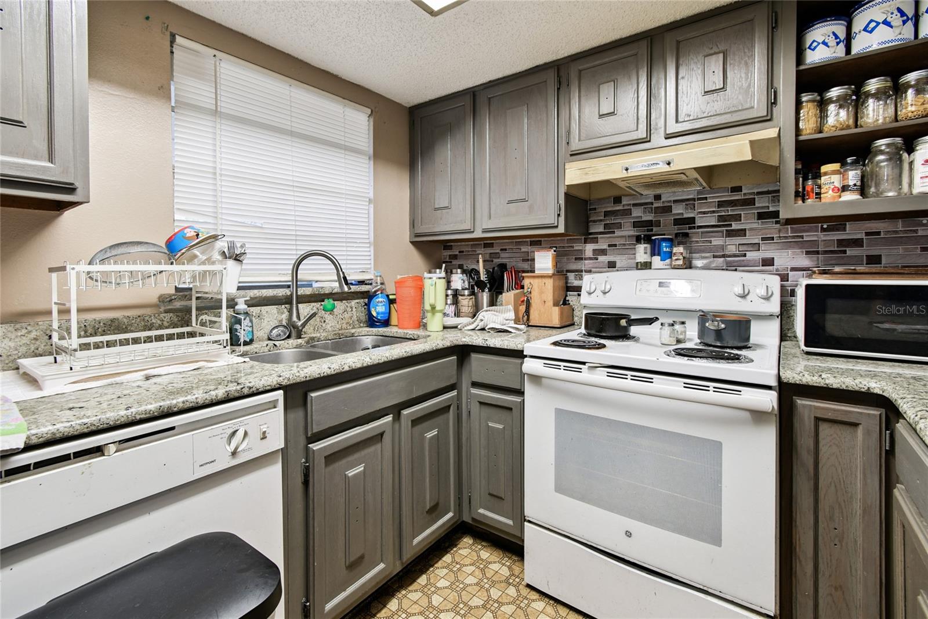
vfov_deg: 77.3
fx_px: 387
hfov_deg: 100.4
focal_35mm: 15
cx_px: 464
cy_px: 310
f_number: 7.1
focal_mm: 10
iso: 100
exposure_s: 1/3.33
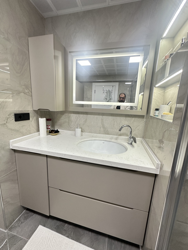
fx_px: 101
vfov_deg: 102.1
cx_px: 94
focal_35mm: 14
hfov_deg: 85.7
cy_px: 125
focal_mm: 2.22
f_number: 2.2
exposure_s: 1/50
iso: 160
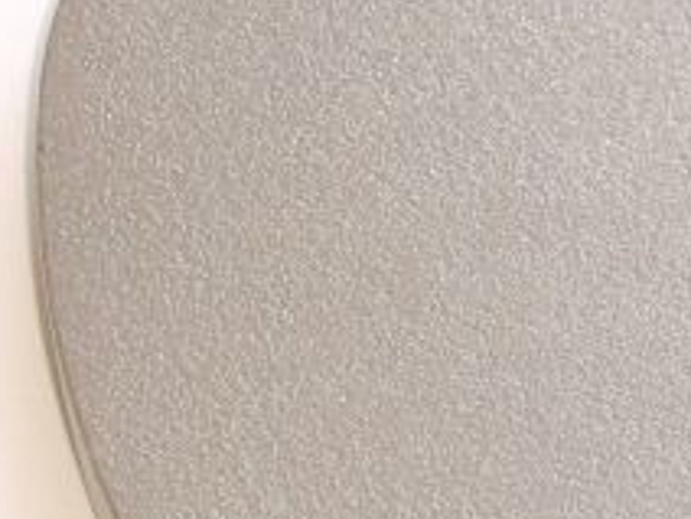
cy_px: 408
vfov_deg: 4.7
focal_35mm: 317
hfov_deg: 6.2
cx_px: 971
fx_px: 6328
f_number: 5
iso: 400
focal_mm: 18.8
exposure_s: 1/60
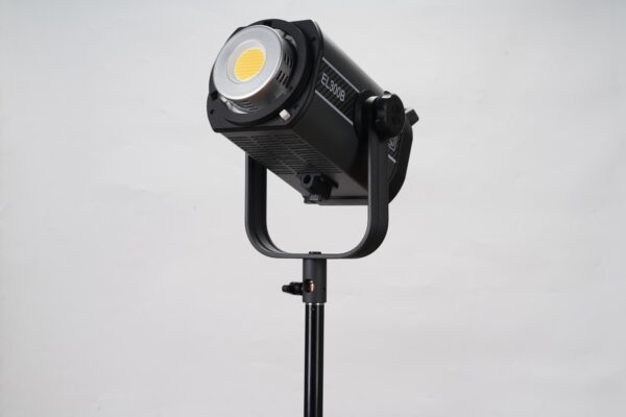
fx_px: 1217
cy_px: 208
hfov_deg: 28.8
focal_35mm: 70
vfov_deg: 19.5
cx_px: 313
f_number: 13
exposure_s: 1/50
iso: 250
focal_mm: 70
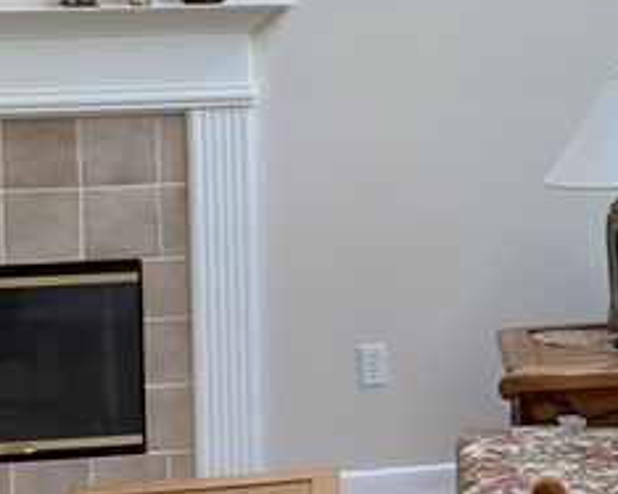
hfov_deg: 16.2
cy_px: 13
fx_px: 2029
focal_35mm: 111
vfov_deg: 13.7
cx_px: 840
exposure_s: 1/120
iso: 64
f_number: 1.8
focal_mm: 4.25
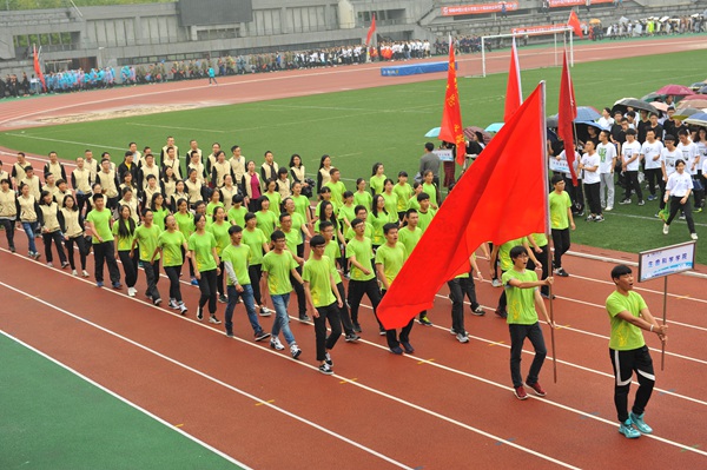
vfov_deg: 21.9
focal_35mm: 62
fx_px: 1217
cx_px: 354
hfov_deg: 32.4
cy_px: 235
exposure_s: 1/125
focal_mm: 62
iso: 640
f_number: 5
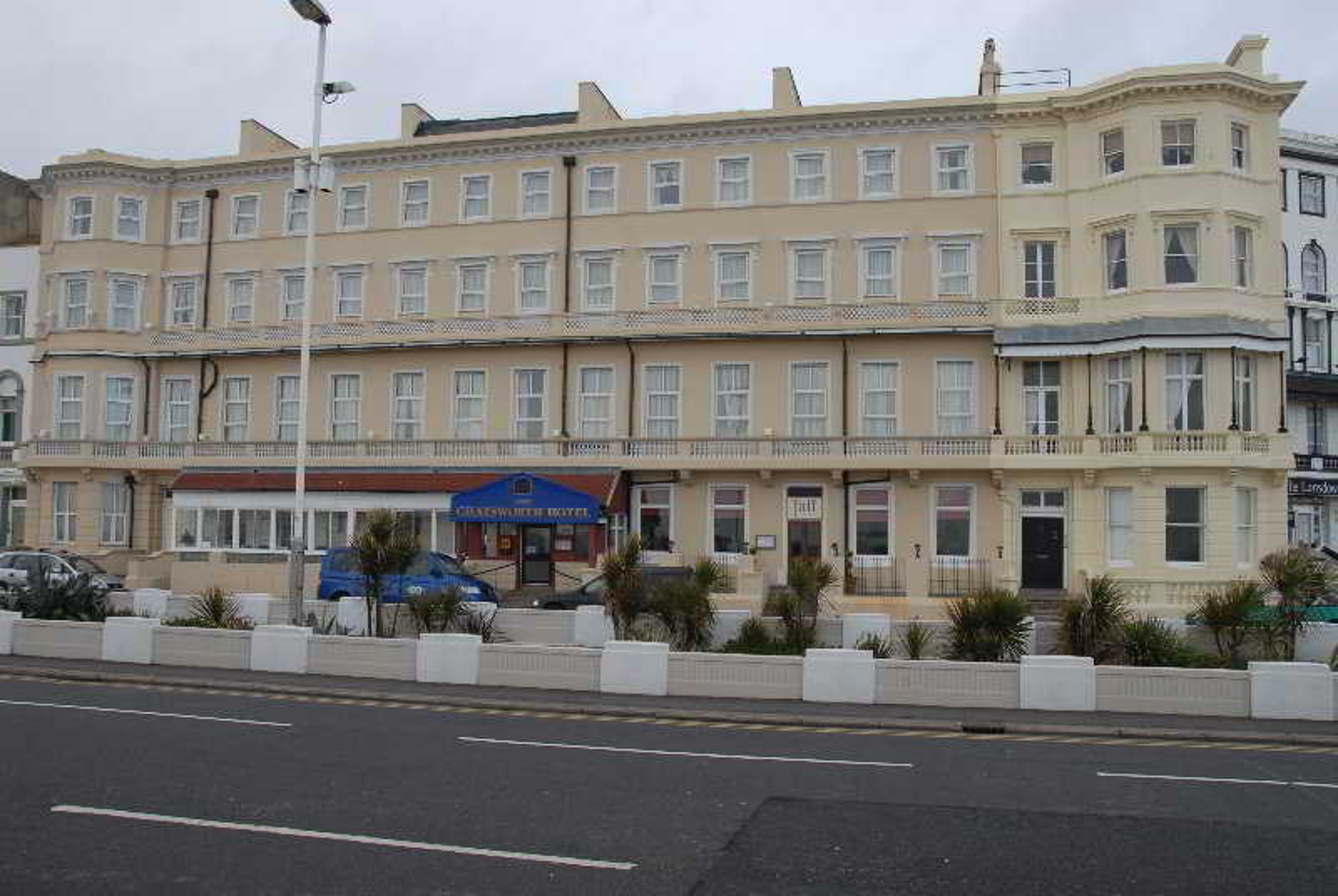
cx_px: 669
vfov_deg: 48.1
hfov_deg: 67.3
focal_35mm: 27
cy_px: 448
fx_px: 1005
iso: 100
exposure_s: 1/60
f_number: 8
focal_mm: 18
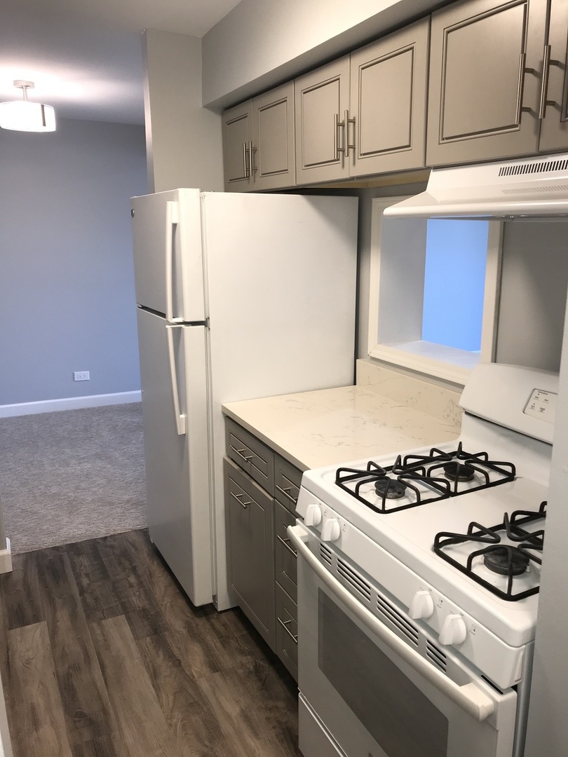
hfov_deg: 49.7
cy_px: 378
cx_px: 284
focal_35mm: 28
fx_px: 613
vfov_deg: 63.4
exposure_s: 1/34
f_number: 1.8
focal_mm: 3.99
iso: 20
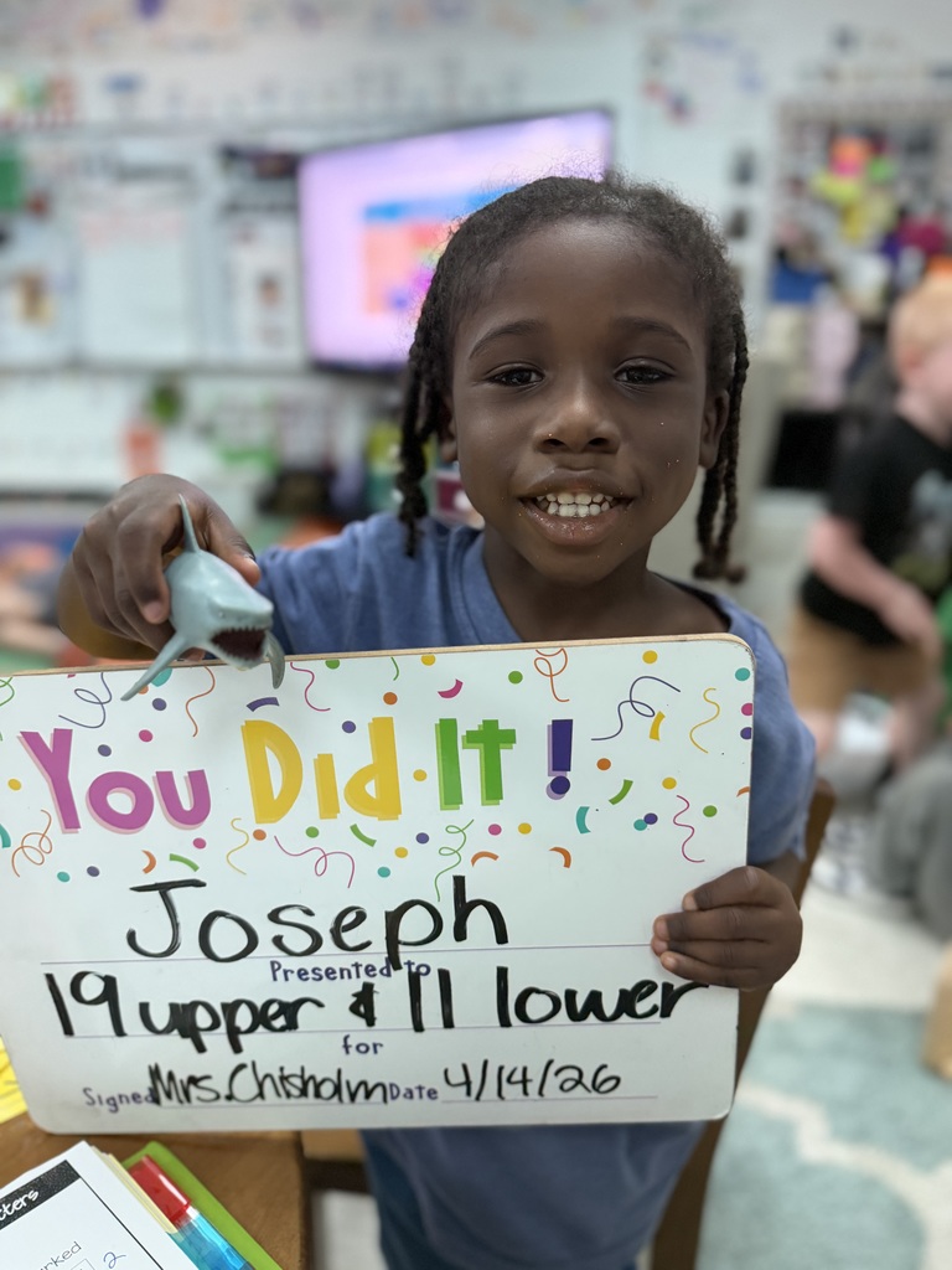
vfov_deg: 71.6
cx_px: 476
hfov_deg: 56.8
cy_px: 635
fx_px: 880
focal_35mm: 24
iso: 400
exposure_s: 1/60
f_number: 1.78
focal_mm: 6.76
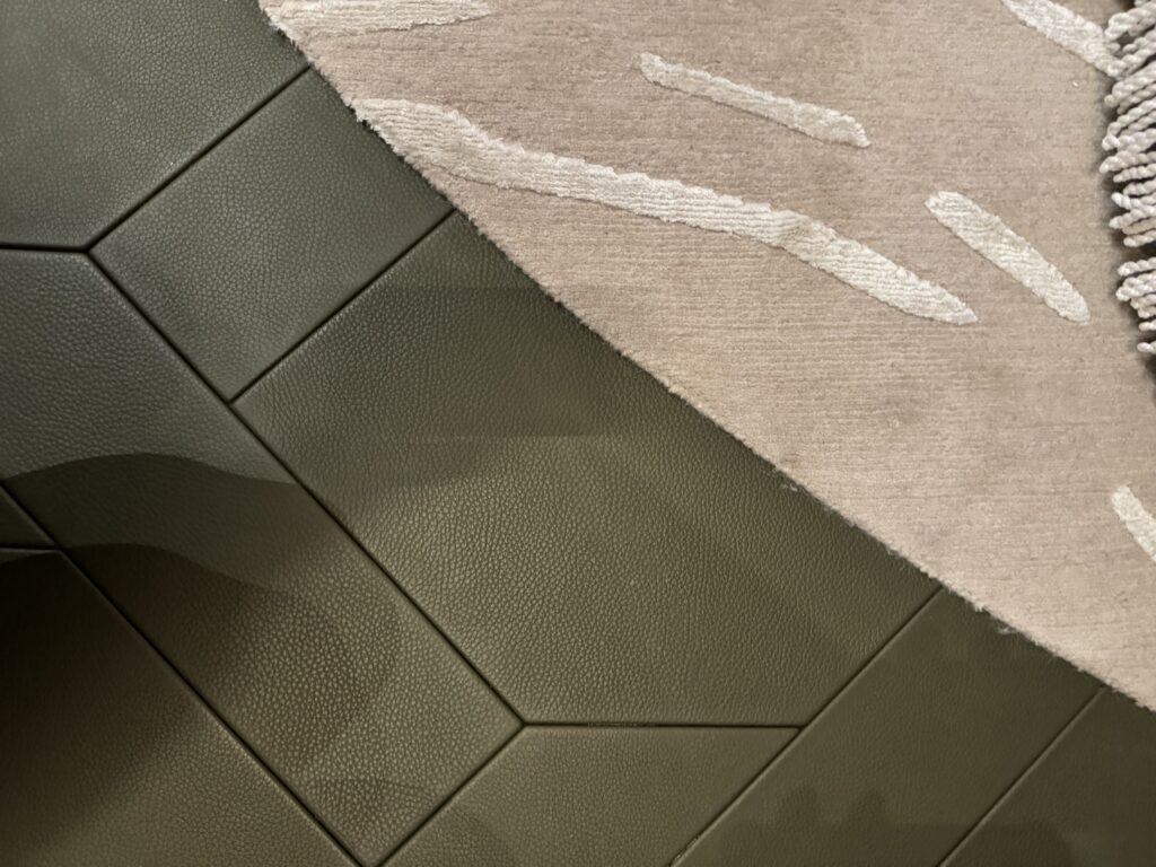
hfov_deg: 71.6
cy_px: 434
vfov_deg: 56.8
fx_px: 801
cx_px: 578
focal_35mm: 24
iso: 800
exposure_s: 1/33
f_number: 1.78
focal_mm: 6.76
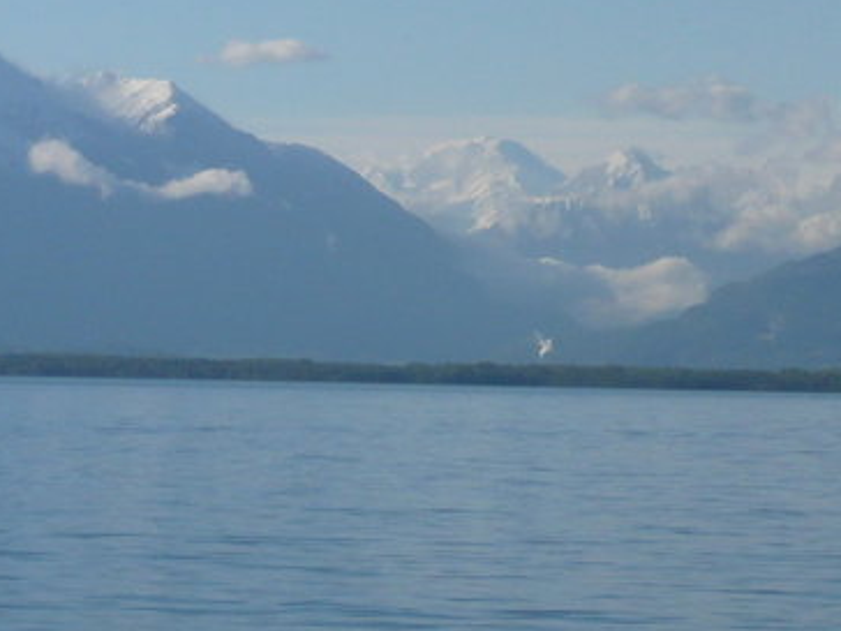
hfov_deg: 8.0
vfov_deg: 6.0
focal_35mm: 248
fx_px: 6025
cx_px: 116
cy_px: 133
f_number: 5.2
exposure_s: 1/800
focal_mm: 14.1
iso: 100
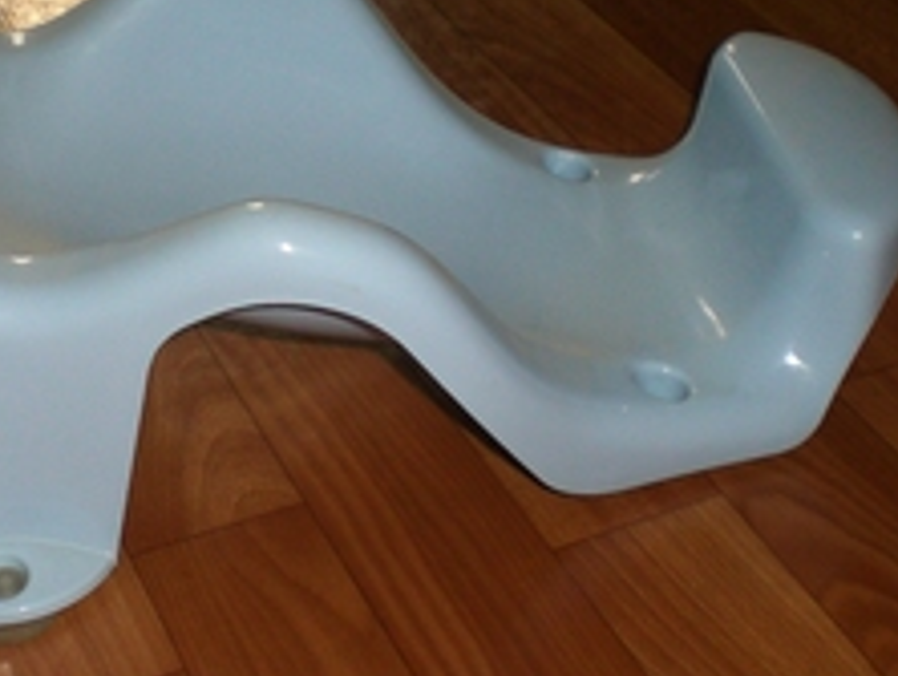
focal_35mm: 77
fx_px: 2000
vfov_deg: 19.2
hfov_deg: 24.9
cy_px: 295
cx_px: 182
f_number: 3.1
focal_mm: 6.3
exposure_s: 1/60
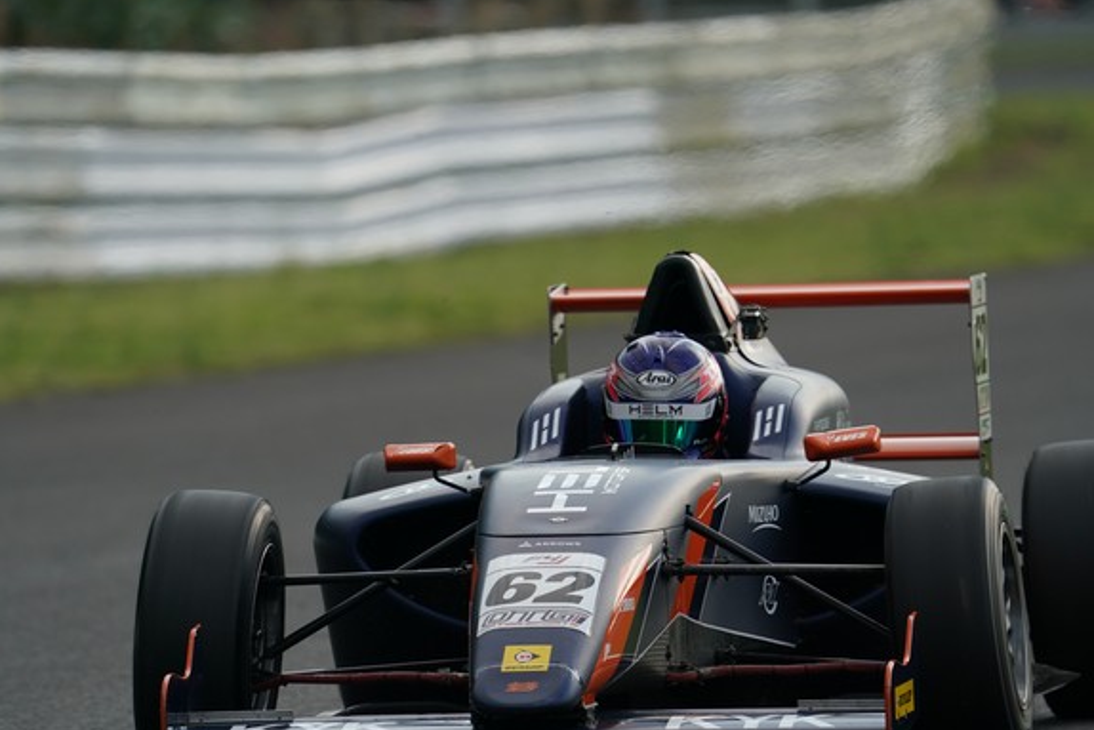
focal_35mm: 752
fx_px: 22857
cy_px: 406
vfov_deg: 1.8
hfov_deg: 2.7
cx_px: 591
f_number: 6.3
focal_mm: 600
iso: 400
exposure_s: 1/800
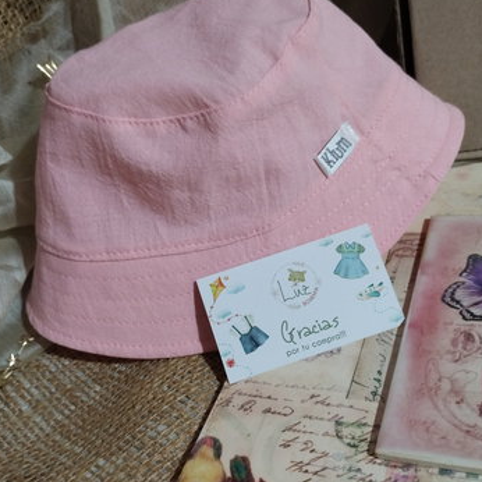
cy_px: 274
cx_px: 263
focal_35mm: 38
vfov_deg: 43.8
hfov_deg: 43.8
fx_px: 599
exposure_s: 1/25
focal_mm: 4.27
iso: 1259
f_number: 1.8
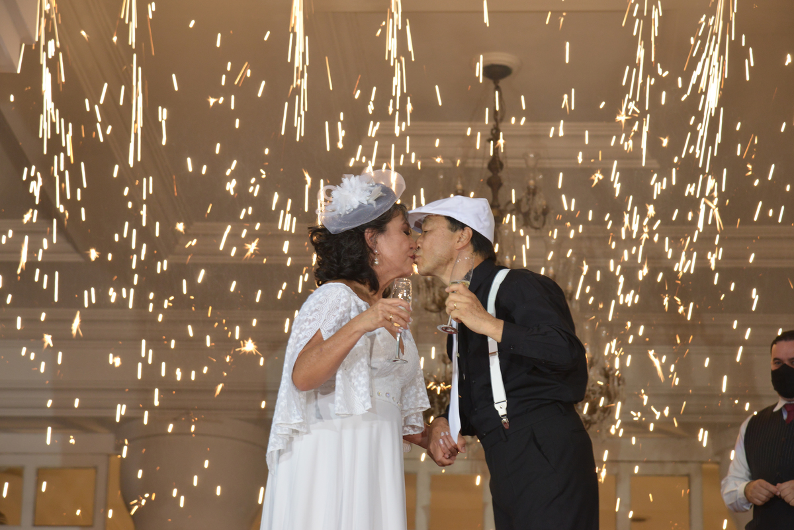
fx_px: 2647
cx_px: 397
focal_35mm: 120
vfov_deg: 11.4
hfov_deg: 17.1
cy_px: 265
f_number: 6.3
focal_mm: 120
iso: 1600
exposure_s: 1/100
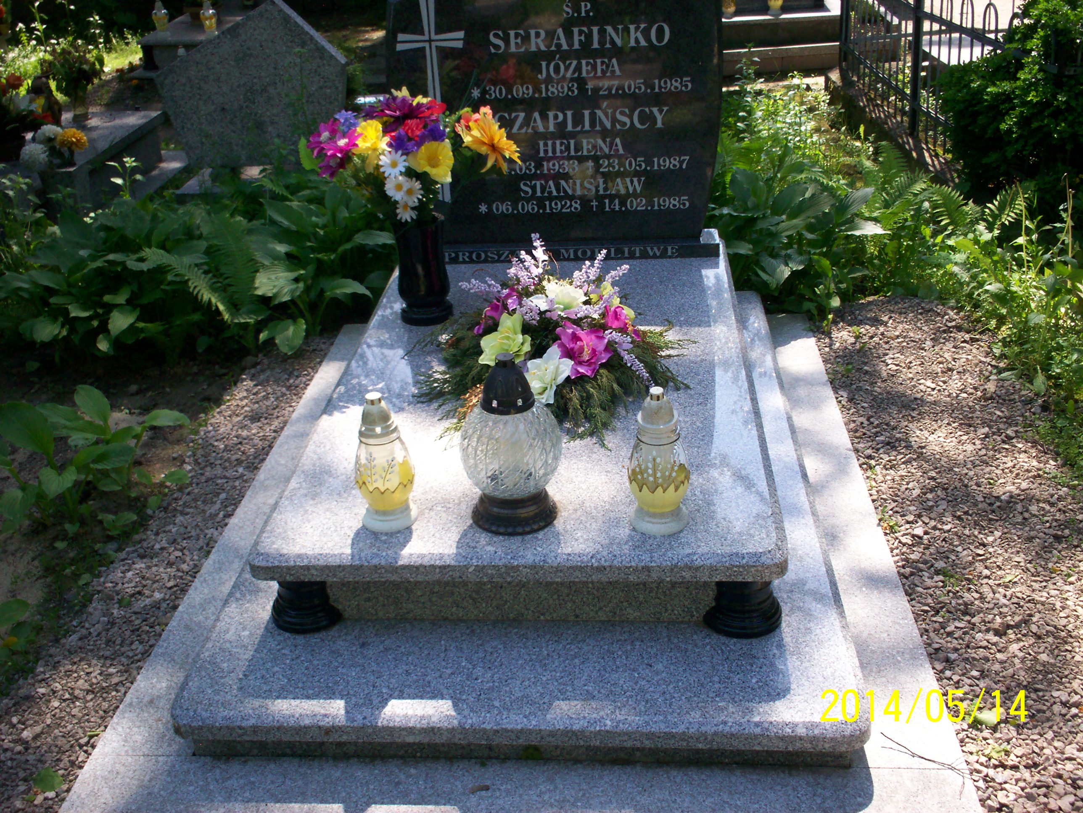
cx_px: 542
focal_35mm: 36
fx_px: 1126
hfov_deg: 51.4
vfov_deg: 39.7
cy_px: 406
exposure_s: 1/130
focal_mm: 6
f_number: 4.5
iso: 100
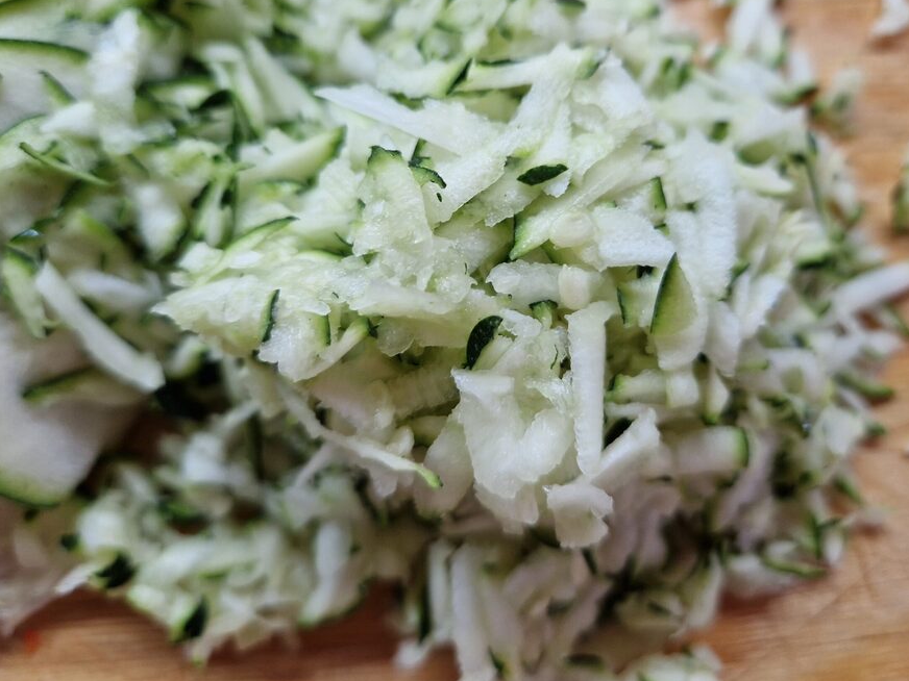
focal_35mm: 27
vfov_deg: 51.1
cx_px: 515
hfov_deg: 65.1
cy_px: 285
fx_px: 709
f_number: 1.8
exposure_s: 1/180
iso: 50
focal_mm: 5.4
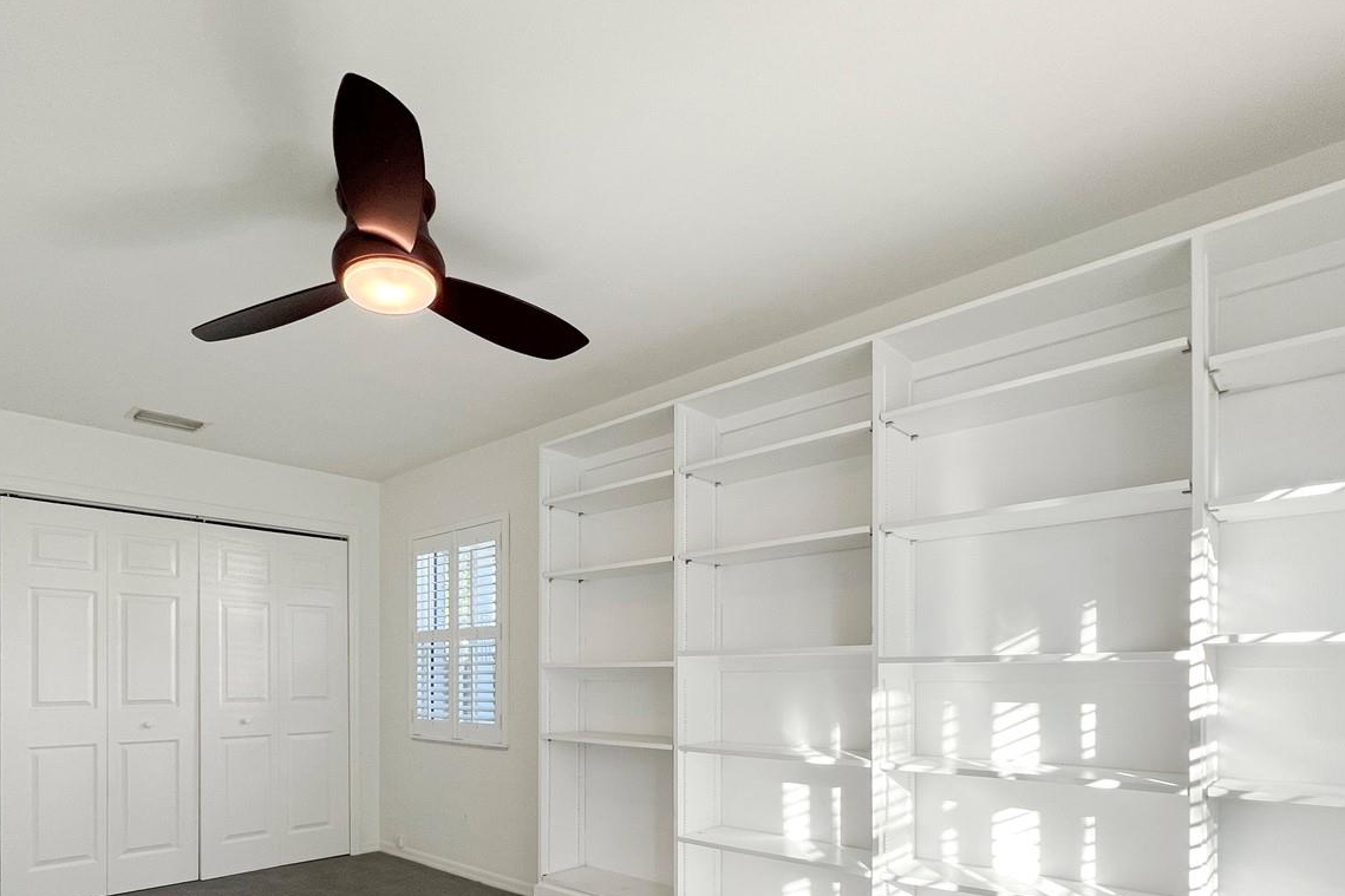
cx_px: 555
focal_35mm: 19
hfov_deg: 86.1
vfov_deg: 60.3
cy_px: 693
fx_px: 710
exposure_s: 1/120
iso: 100
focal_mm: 1.57
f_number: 1.8
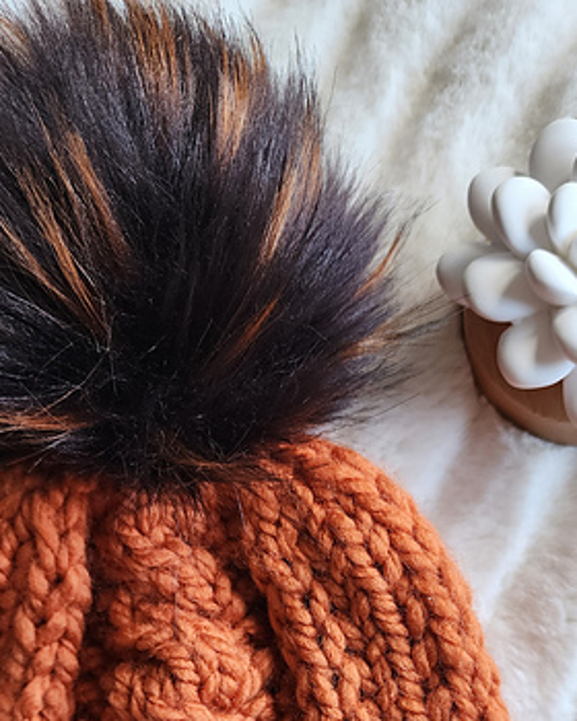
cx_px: 306
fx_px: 875
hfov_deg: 36.5
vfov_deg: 41.1
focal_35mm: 41
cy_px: 657
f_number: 1.8
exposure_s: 1/120
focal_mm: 6.4
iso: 160
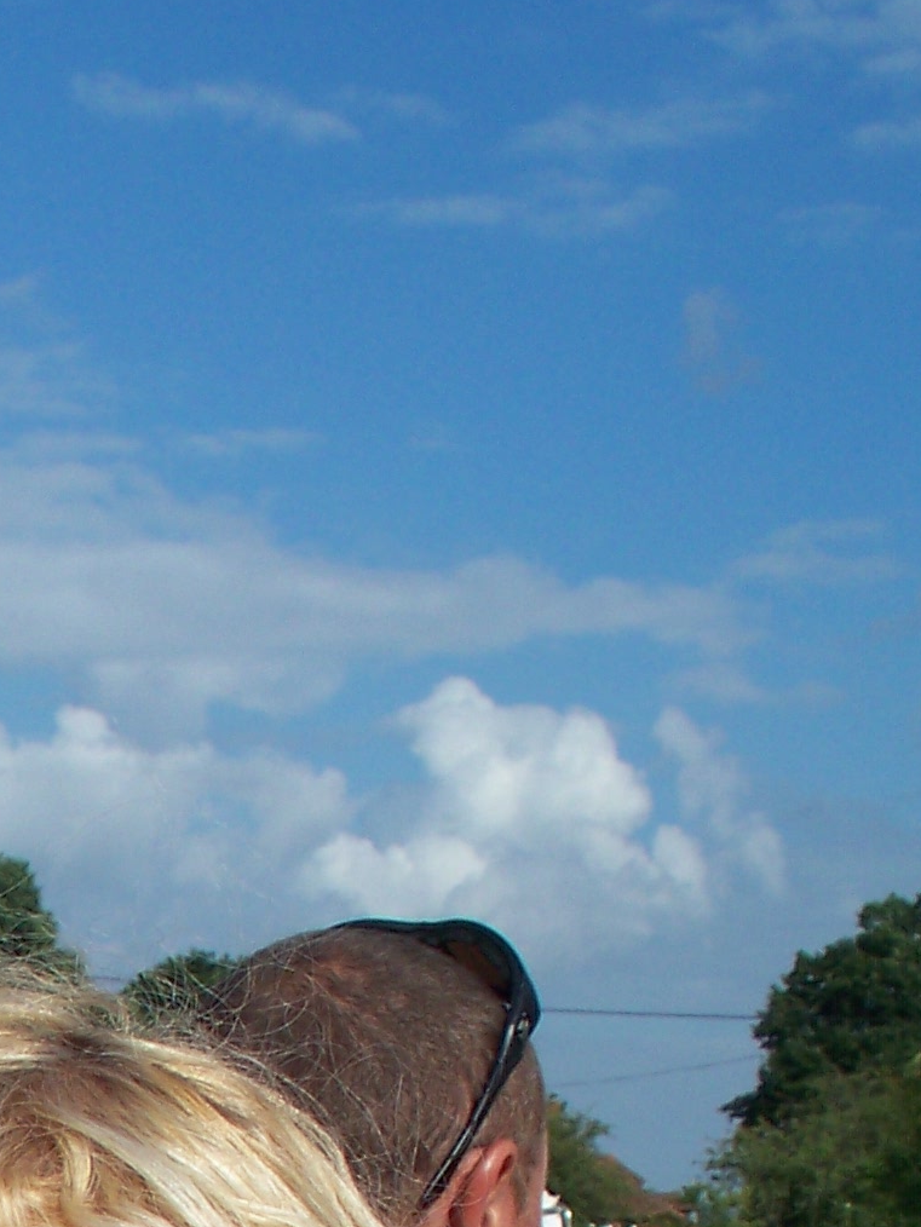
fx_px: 5035
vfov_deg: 12.7
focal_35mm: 142
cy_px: 2145
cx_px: -631
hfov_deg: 10.0
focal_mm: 7.54
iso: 64
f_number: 5
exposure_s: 1/640
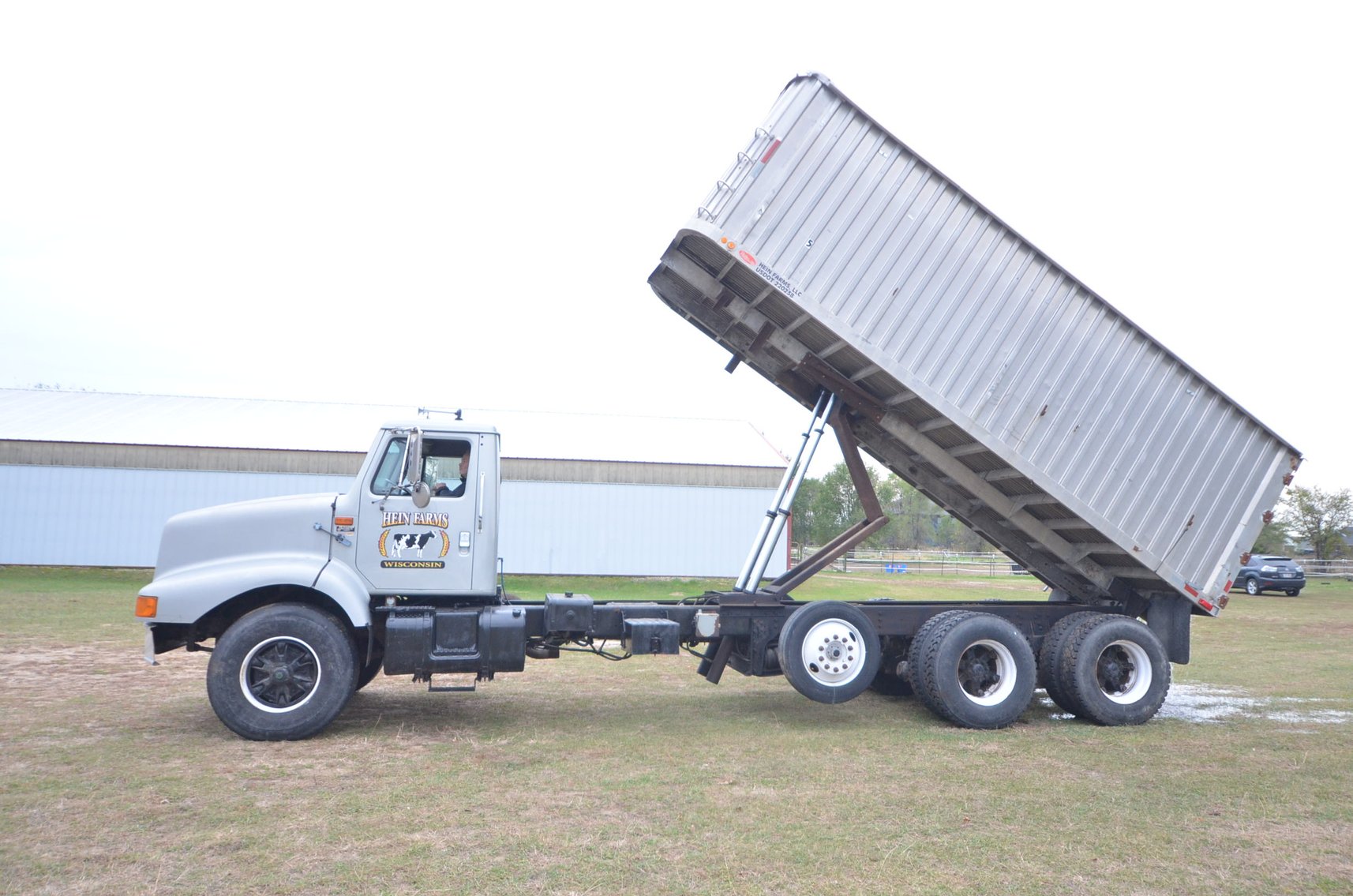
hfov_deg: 73.9
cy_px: 448
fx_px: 900
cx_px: 676
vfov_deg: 52.9
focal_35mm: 24
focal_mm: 16
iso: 800
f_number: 4
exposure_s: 1/125
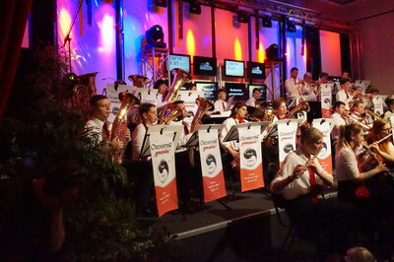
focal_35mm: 33
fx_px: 361
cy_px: 131
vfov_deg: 39.9
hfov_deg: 57.3
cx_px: 197
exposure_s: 1/200
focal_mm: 22
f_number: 9
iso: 16000
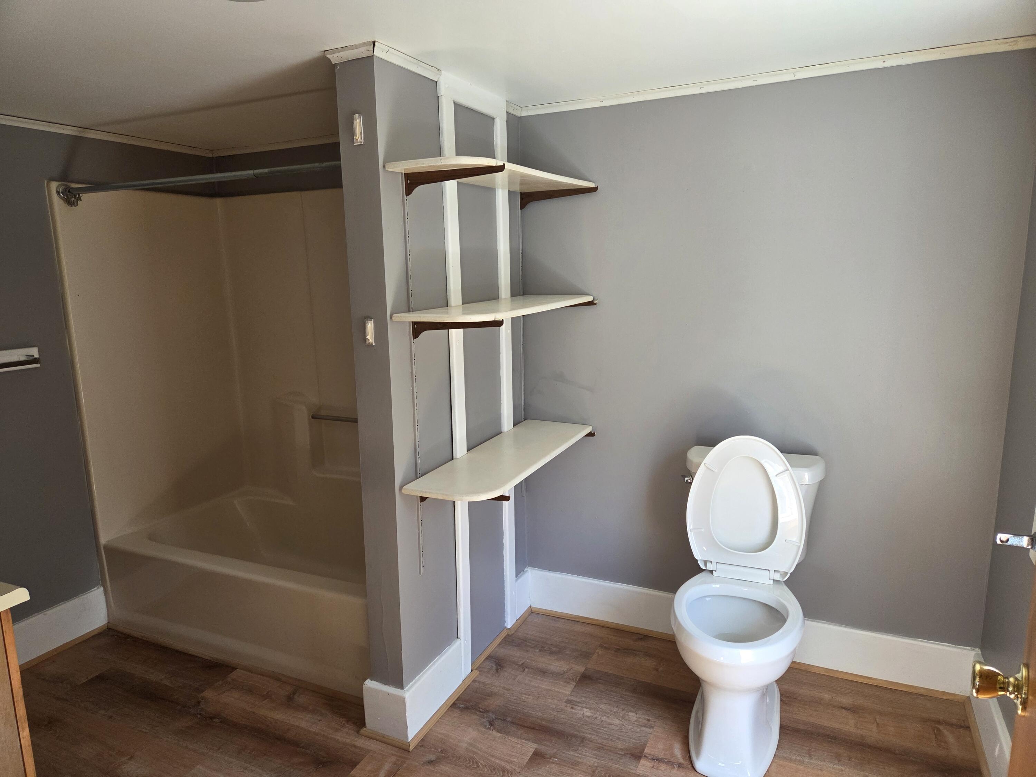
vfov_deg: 58.9
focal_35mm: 23
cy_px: 388
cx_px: 518
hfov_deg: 73.9
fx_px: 688
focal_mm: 5.4
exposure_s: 1/120
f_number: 1.8
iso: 160
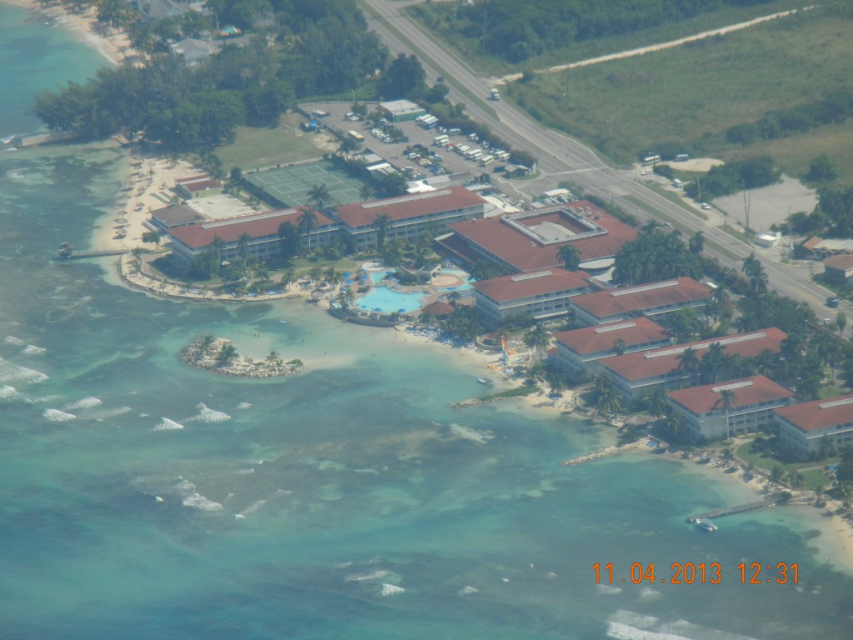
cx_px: 426
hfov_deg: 6.6
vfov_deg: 5.0
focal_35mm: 300
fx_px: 7393
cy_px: 320
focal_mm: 54
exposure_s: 1/611
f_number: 5.6
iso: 160
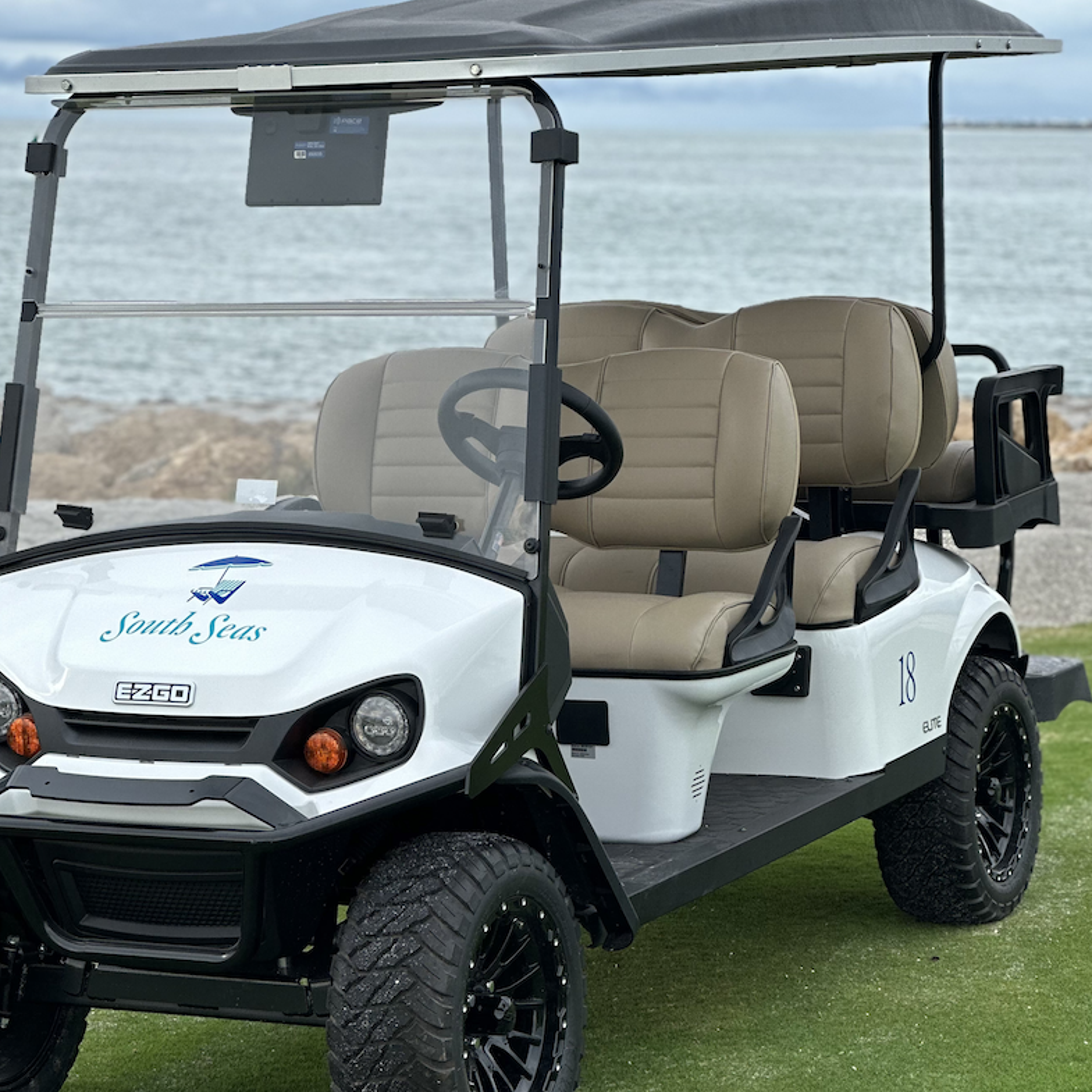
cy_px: 608
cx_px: 495
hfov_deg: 16.7
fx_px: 3712
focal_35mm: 104
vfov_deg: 16.7
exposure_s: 1/199
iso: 25
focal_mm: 9
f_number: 2.8
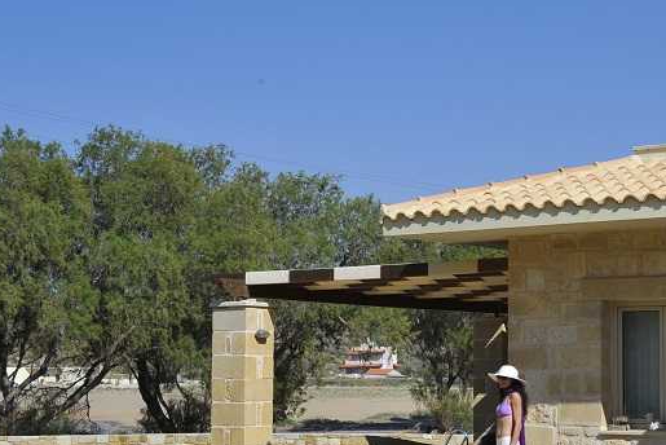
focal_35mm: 84
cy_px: 279
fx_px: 1555
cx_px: 497
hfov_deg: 23.9
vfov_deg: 16.3
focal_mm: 38
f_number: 13
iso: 200
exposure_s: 1/320
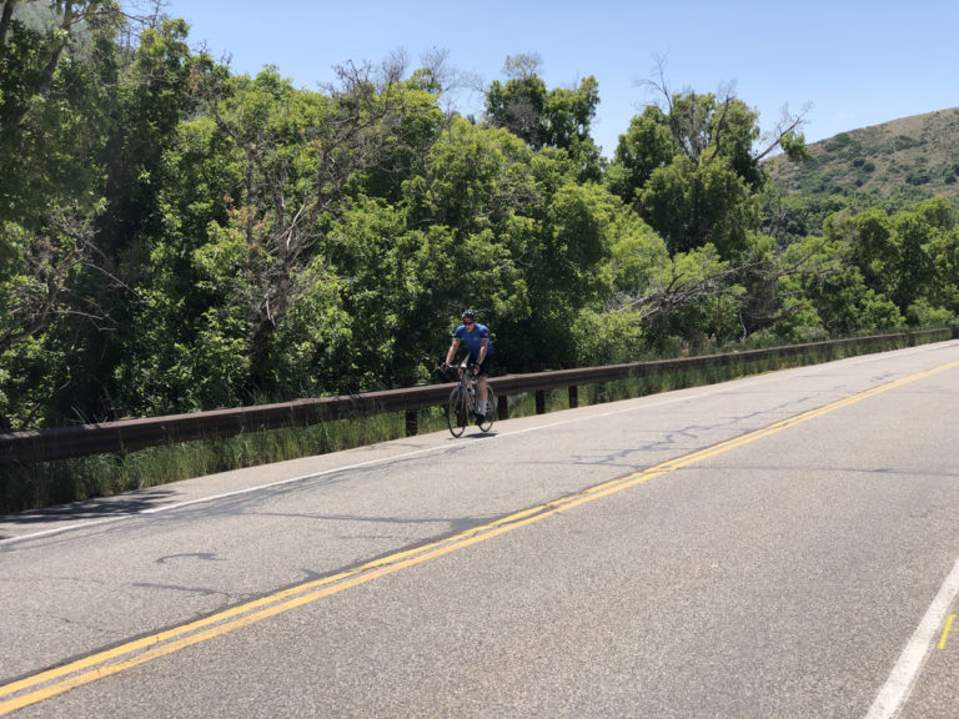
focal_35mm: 57
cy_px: 360
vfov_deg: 25.7
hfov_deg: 33.8
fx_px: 1579
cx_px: 480
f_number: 2.8
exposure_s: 1/759
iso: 20
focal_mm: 6.6
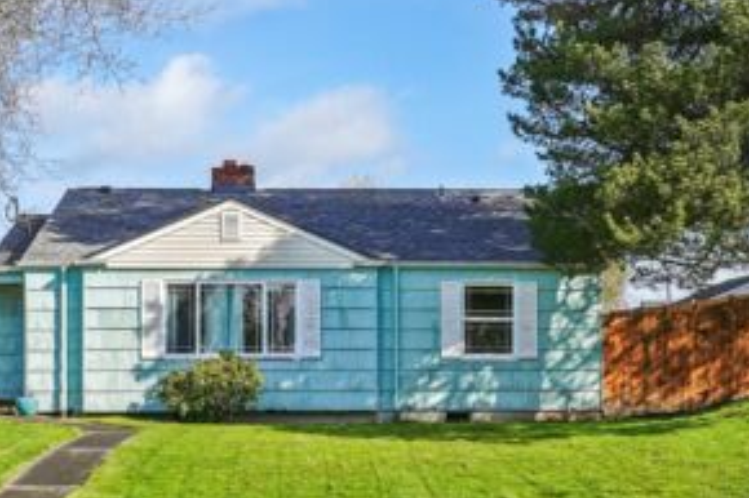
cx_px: 328
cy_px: 314
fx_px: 1206
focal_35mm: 58
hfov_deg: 34.5
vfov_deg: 23.3
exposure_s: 1/250
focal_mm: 28
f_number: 8
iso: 100
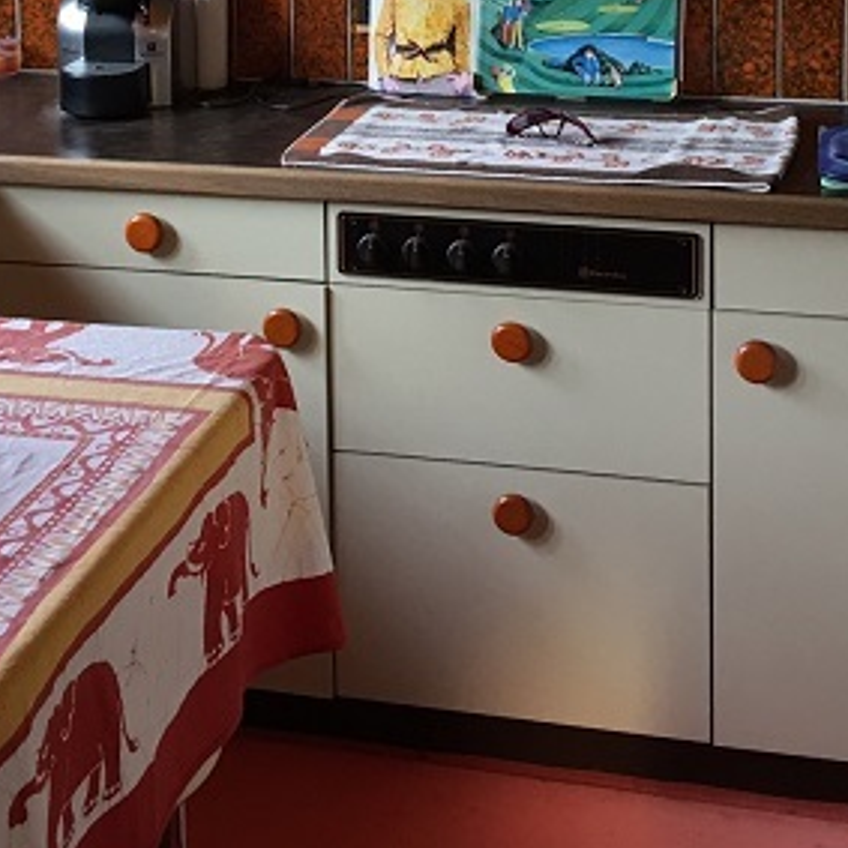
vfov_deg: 21.4
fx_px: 2134
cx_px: 273
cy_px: -64
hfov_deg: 22.4
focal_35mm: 77
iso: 40
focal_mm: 4.15
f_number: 2.2
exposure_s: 1/17
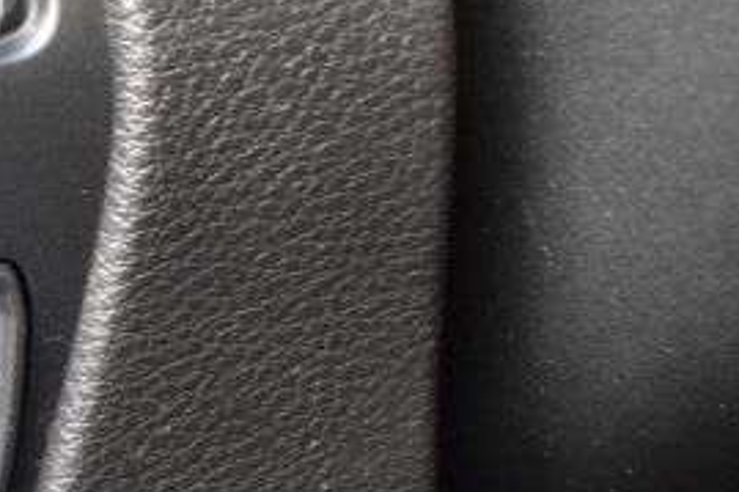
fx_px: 2339
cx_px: -401
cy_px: 704
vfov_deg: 11.6
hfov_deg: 16.3
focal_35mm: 114
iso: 1100
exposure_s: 1/15
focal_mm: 20
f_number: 6.3
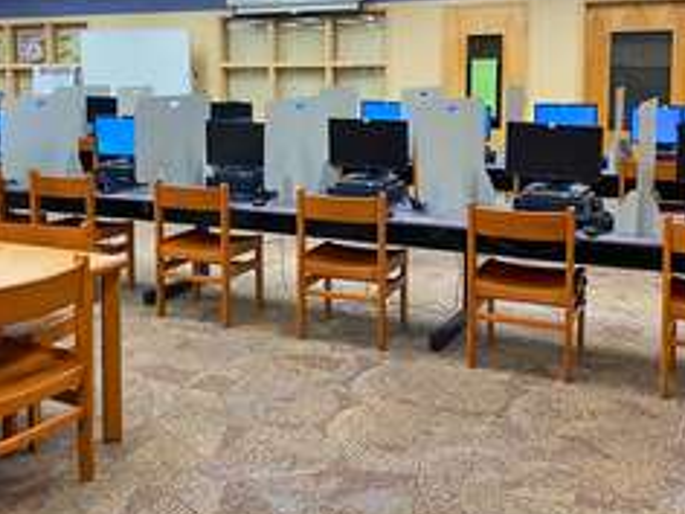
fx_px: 871
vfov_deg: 32.5
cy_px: 154
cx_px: 250
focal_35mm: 44
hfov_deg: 42.6
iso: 160
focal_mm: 4.25
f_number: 1.8
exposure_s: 1/60
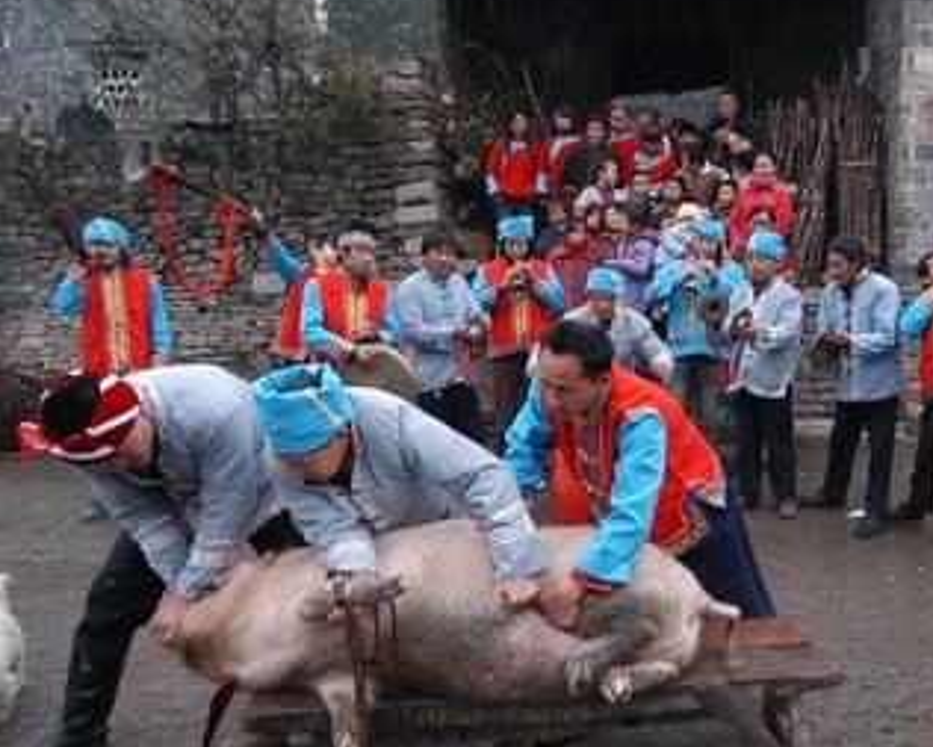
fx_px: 884
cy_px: 400
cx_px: 599
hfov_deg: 54.8
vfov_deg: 45.8
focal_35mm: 32
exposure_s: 1/60
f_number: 5
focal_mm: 12
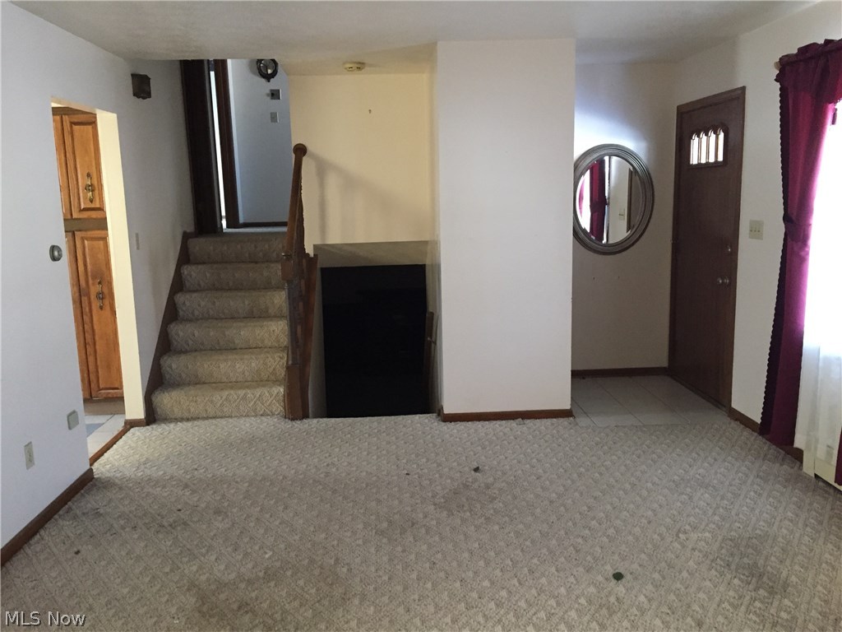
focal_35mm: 29
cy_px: 316
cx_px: 421
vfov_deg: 48.2
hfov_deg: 61.7
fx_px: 705
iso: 250
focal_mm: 4.15
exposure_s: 1/30
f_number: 2.2
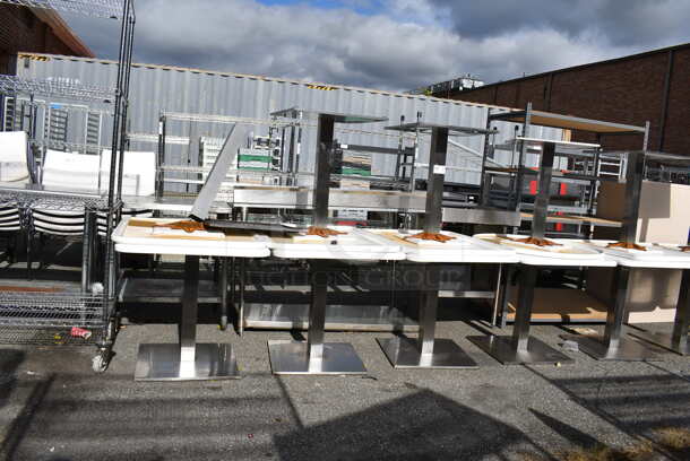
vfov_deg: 48.0
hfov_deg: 67.3
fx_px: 518
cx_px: 345
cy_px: 230
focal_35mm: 27
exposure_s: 1/400
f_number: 10
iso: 100
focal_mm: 18
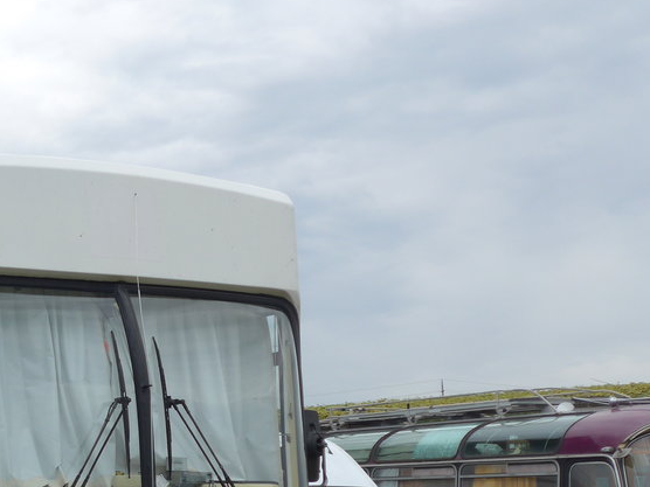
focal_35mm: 95
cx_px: -49
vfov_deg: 15.4
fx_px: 1784
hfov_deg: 19.8
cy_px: 452
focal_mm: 9
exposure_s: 1/800
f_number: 2.8
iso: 80
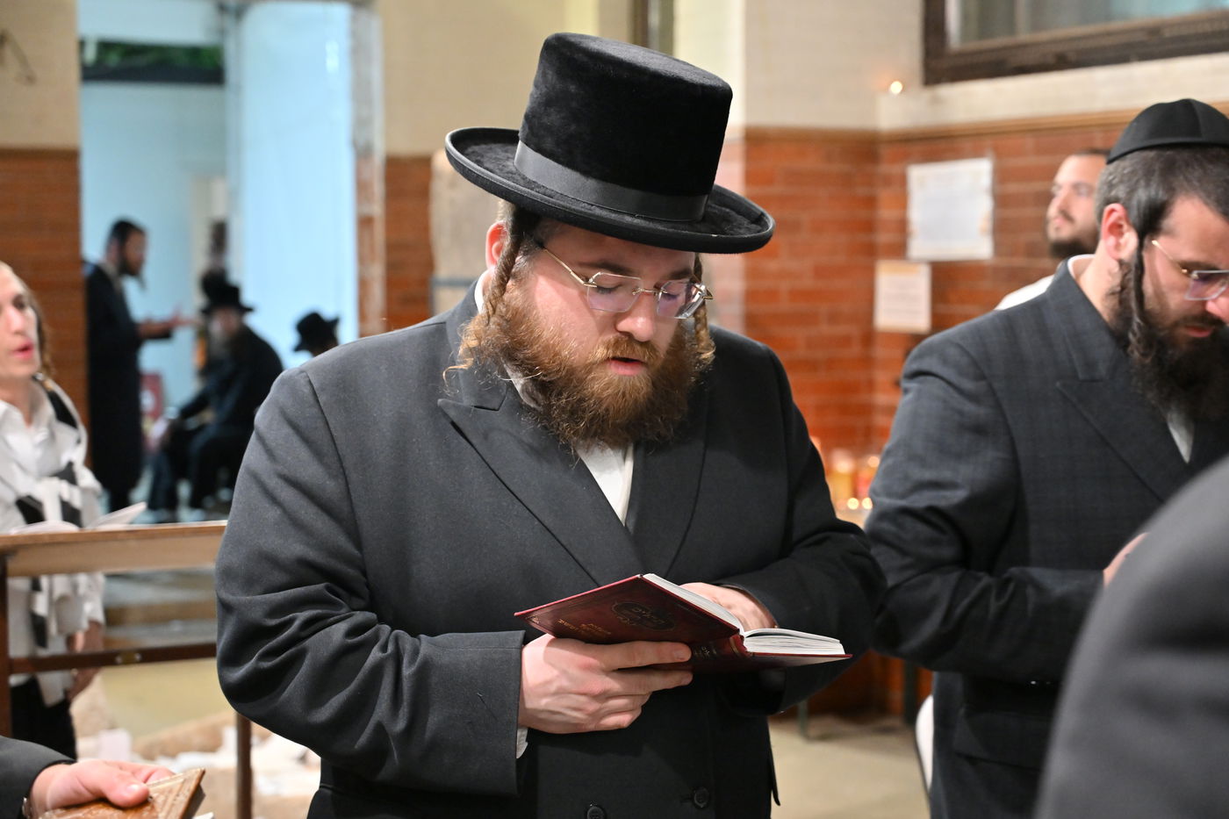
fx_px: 1946
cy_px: 410
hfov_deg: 35.1
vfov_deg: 23.8
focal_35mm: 57
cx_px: 614
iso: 3200
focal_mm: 57
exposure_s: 1/160
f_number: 4
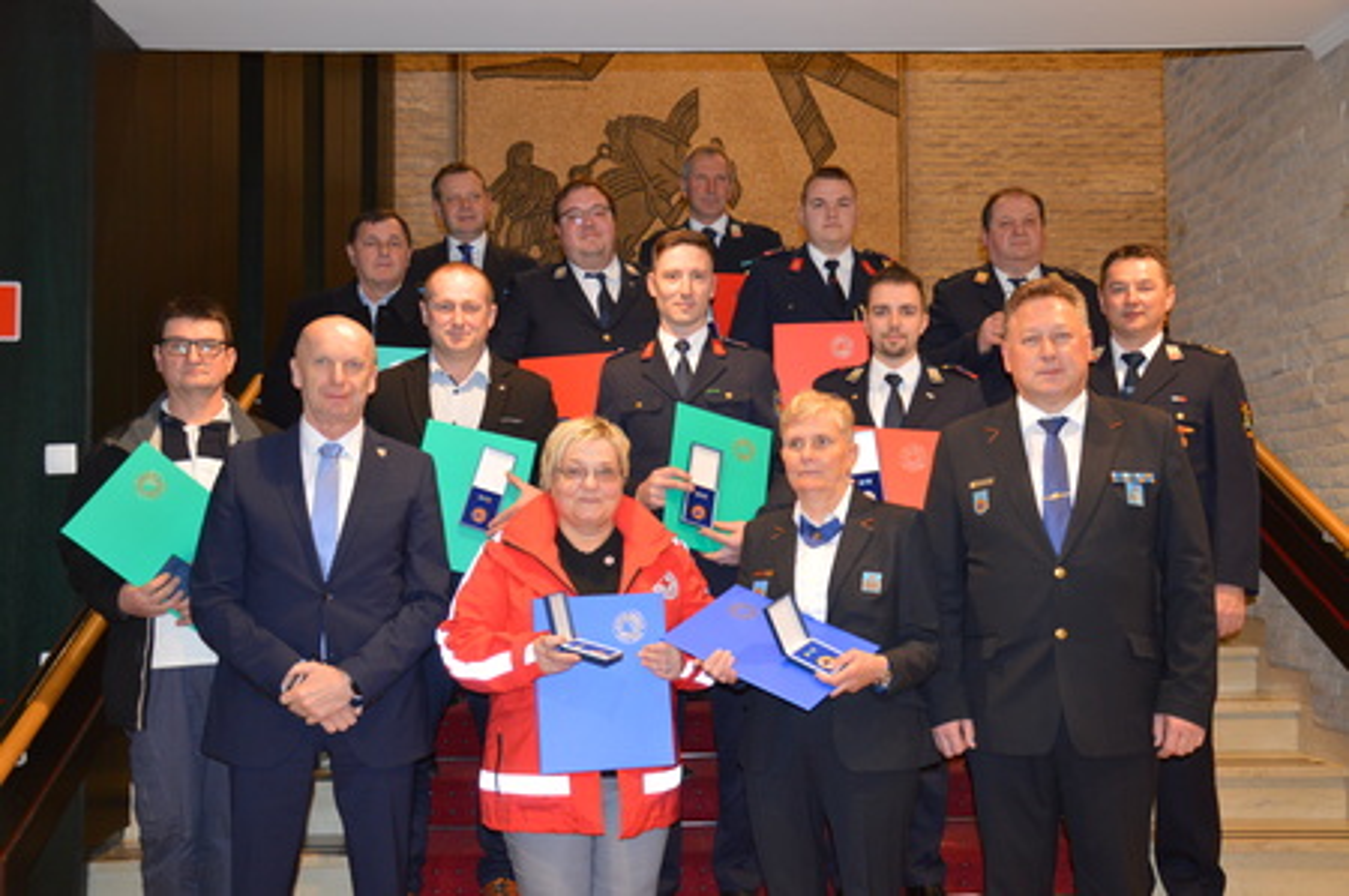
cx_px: 674
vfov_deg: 35.4
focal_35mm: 38
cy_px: 448
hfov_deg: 51.3
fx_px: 1404
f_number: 4
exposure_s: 1/60
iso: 560
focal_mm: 25
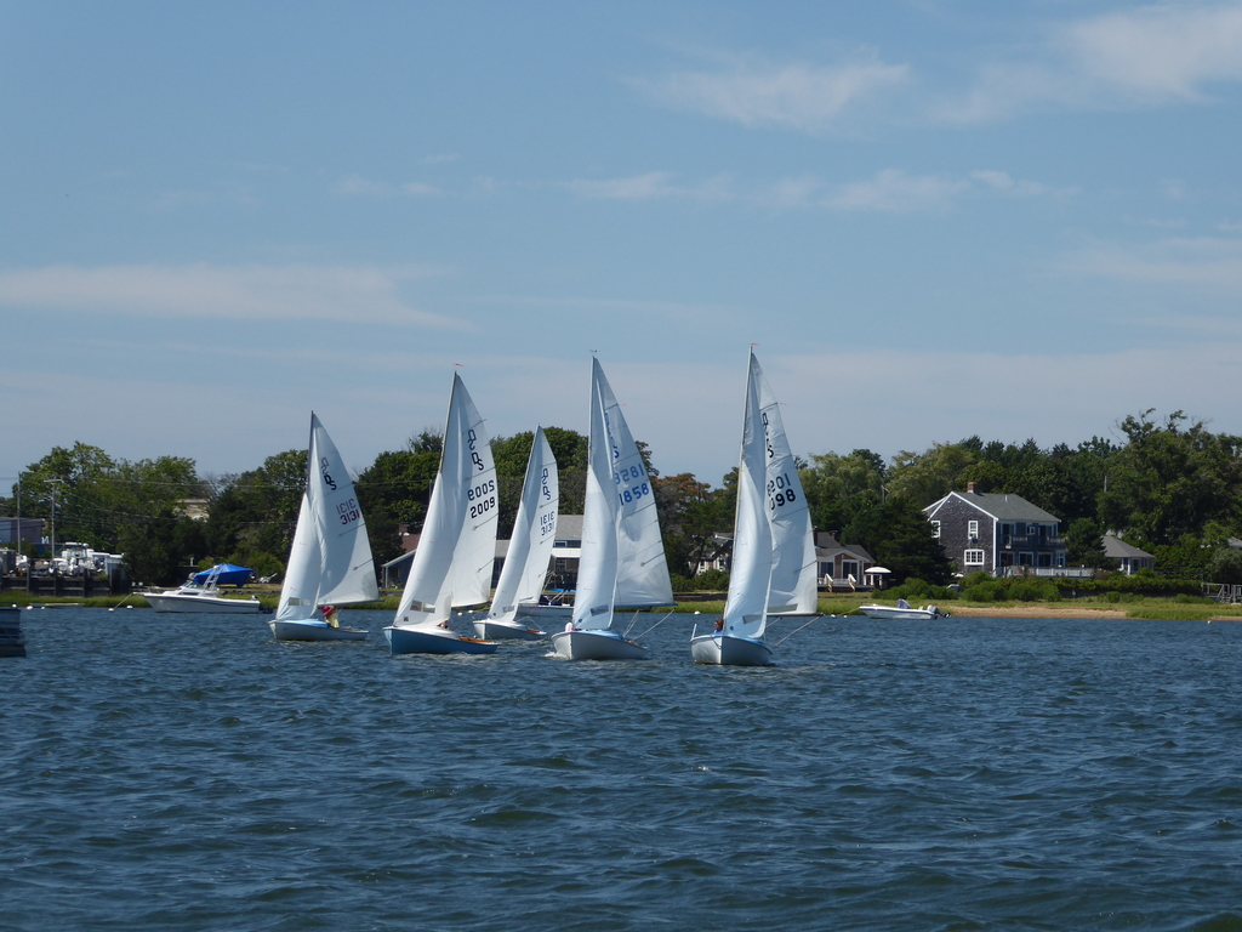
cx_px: 621
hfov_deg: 12.4
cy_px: 466
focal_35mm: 159
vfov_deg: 9.3
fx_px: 5705
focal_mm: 25.6
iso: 80
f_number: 5.4
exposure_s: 1/500
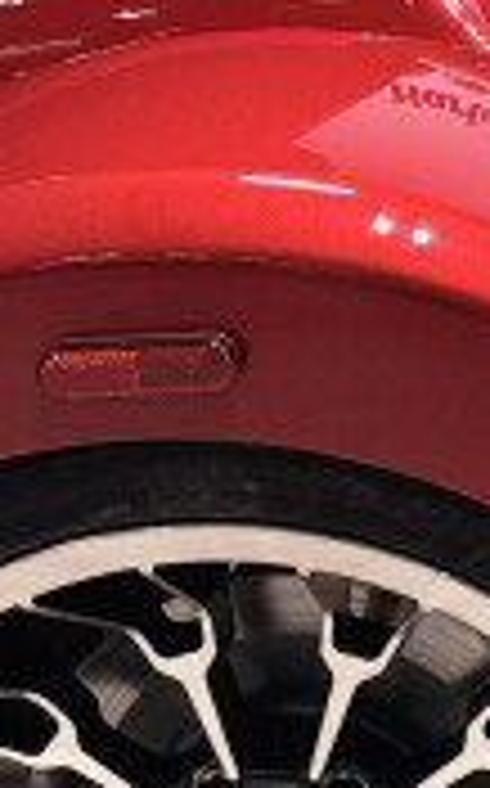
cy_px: -270
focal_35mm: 168
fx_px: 3598
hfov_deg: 7.0
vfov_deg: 12.1
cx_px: 1463
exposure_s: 1/120
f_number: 1.6
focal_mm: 5.96
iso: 50
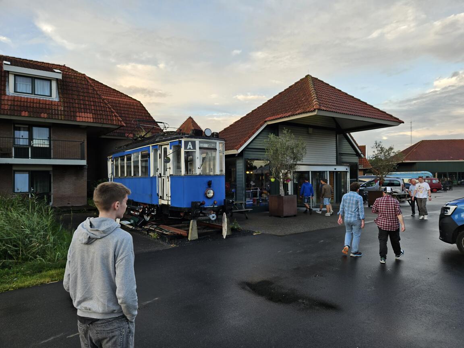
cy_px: 174
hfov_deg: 73.9
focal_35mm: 23
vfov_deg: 58.9
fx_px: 308
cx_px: 232
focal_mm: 5.4
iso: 25
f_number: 1.8
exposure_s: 1/101
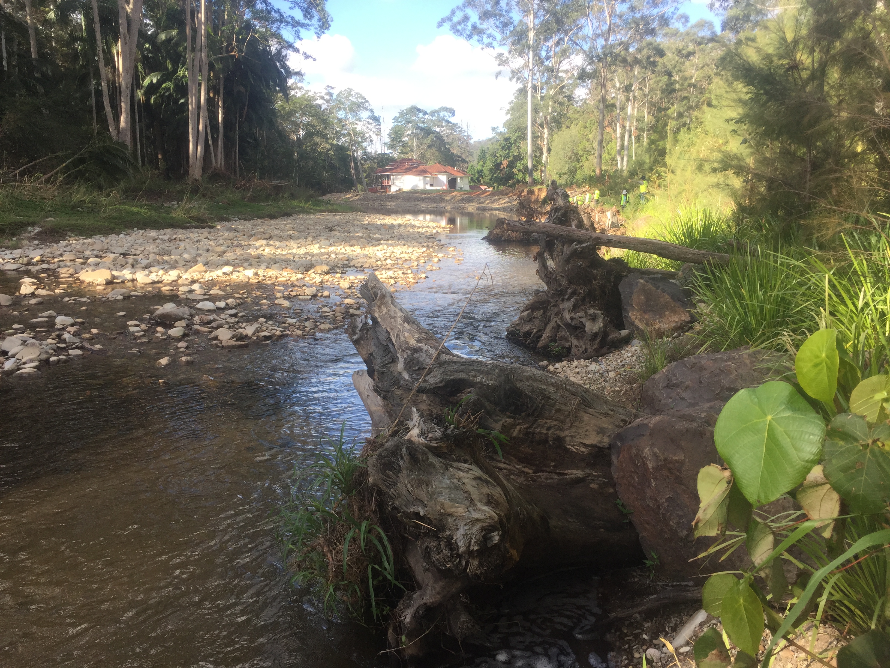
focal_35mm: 29
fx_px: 746
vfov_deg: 48.2
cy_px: 334
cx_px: 445
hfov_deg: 61.7
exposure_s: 1/507
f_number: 2.2
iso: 32
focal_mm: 4.15
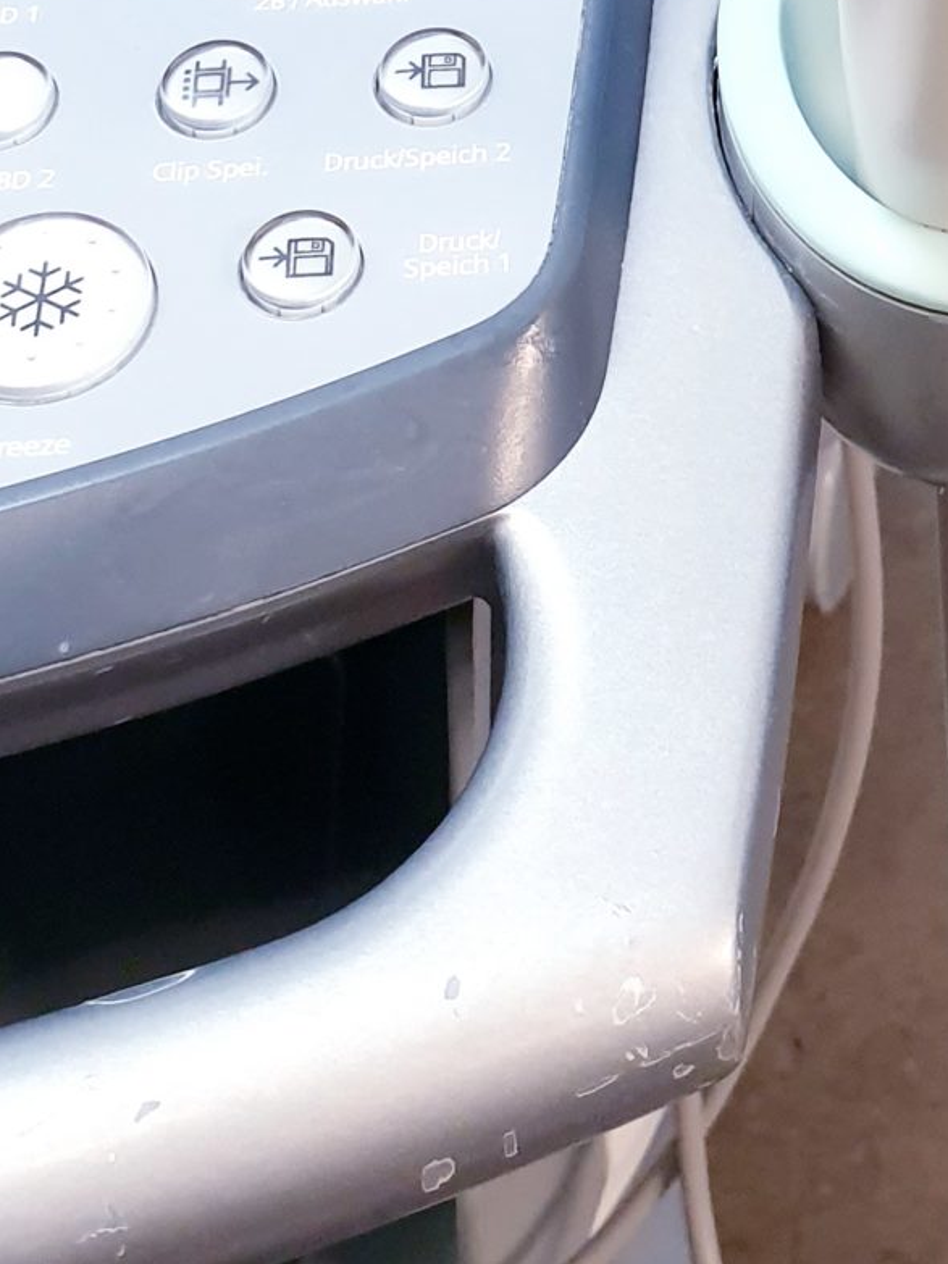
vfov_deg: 20.7
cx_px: 774
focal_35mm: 85
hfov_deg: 17.2
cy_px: -437
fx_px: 3105
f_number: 2.4
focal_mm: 4.3
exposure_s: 1/50
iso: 250
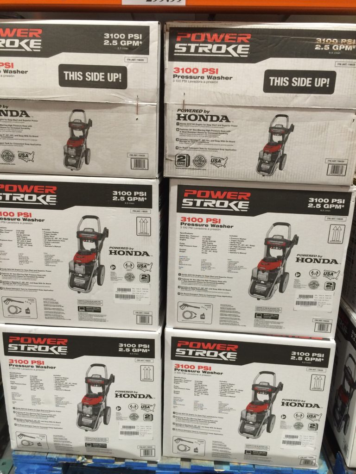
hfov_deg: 48.2
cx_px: 178
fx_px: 398
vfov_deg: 61.7
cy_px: 237
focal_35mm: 29
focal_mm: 4.15
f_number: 2.2
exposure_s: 1/30
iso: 100
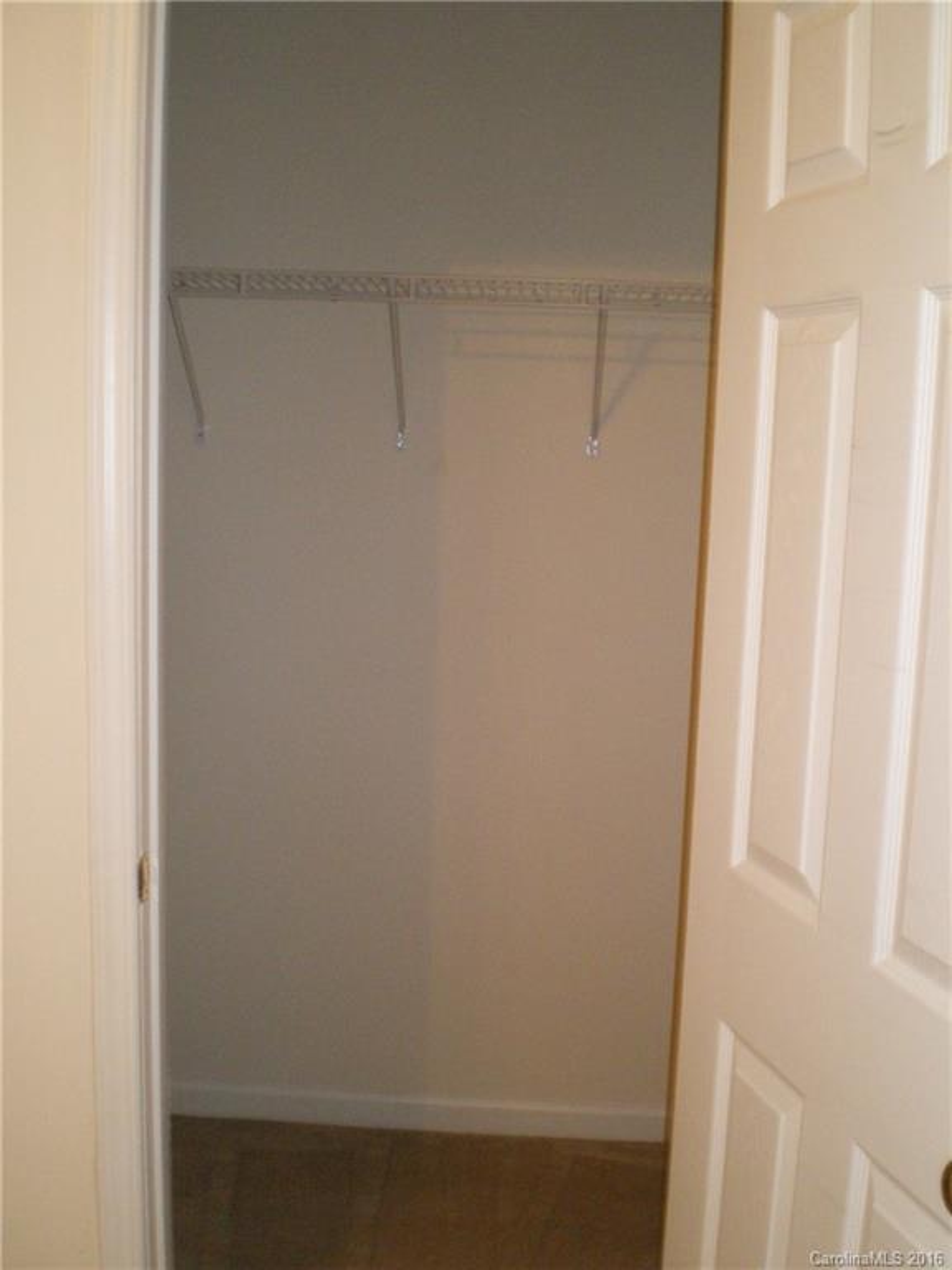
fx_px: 1393
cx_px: 476
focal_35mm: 38
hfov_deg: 37.7
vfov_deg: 49.0
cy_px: 635
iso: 400
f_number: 3.1
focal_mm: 6.3
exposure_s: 1/30
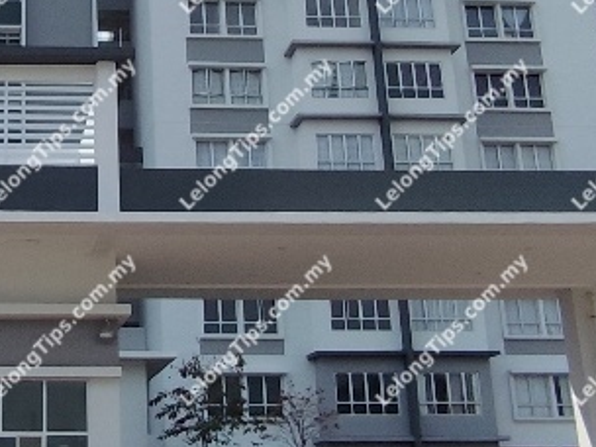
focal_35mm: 65
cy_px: -36
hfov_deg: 28.0
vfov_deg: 21.5
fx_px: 1119
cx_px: -4
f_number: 2.2
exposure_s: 1/5295
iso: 50
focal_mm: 1.65
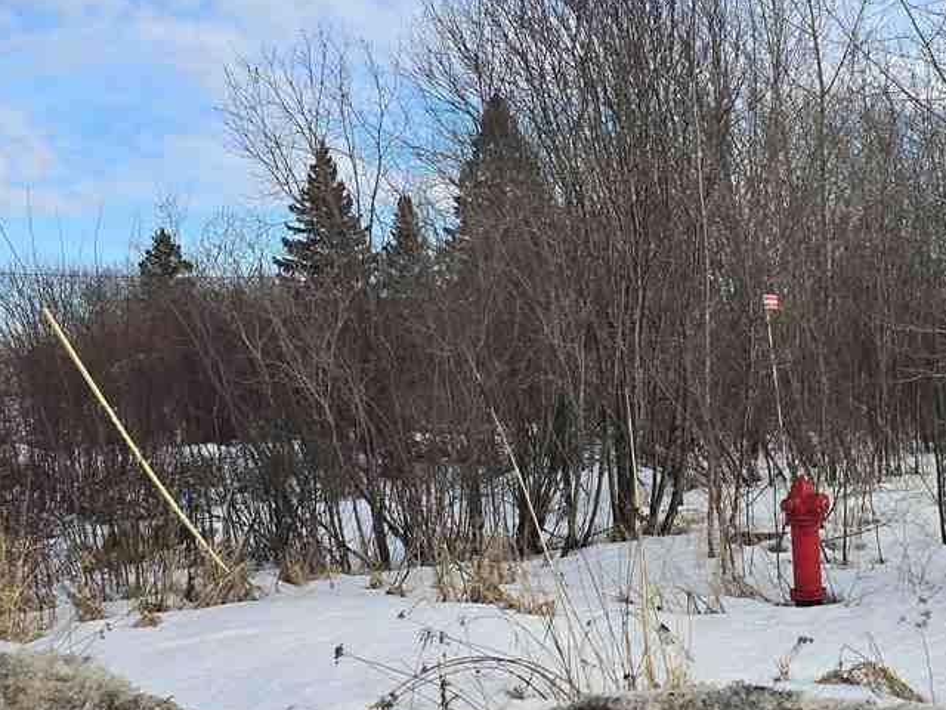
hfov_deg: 40.8
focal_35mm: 46
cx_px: 625
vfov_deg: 31.5
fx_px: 1257
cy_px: 348
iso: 12
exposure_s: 1/338
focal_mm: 6.3
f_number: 1.7
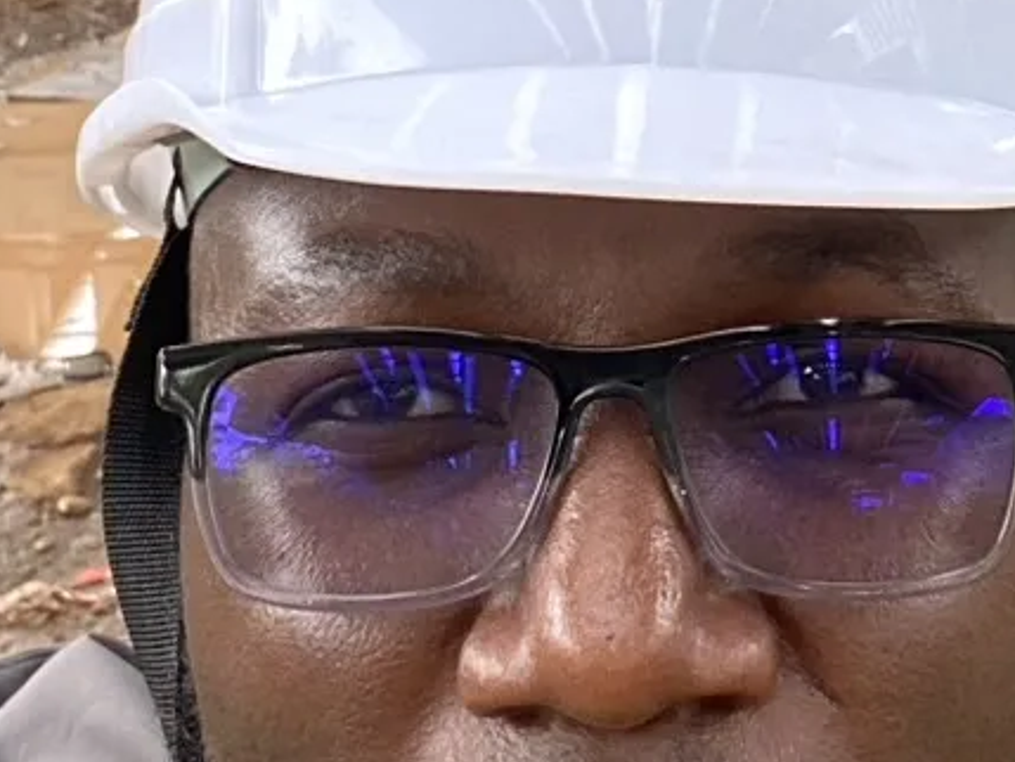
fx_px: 3021
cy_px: -118
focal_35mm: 103
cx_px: 880
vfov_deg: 14.0
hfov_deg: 18.8
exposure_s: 1/89
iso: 100
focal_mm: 2.71
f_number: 2.2
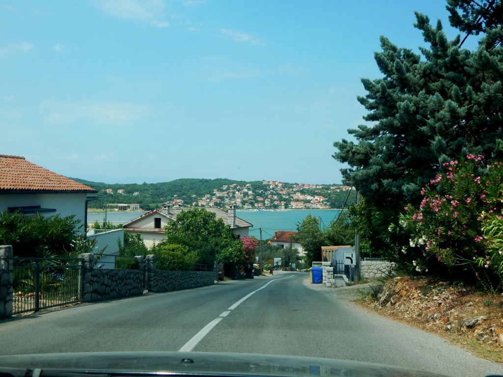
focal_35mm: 38
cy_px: 188
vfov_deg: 37.7
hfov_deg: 49.0
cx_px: 252
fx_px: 552
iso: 125
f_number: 3.4
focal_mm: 6.8
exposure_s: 1/1250
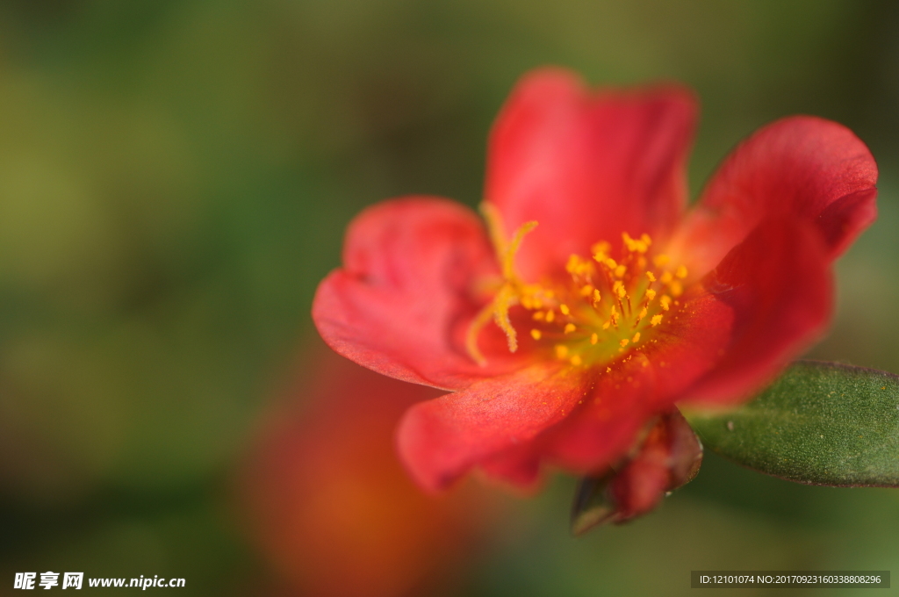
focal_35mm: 158
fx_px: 3928
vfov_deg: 8.7
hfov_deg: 13.1
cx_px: 450
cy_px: 298
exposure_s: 1/1600
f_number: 3.5
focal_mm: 105
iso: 200
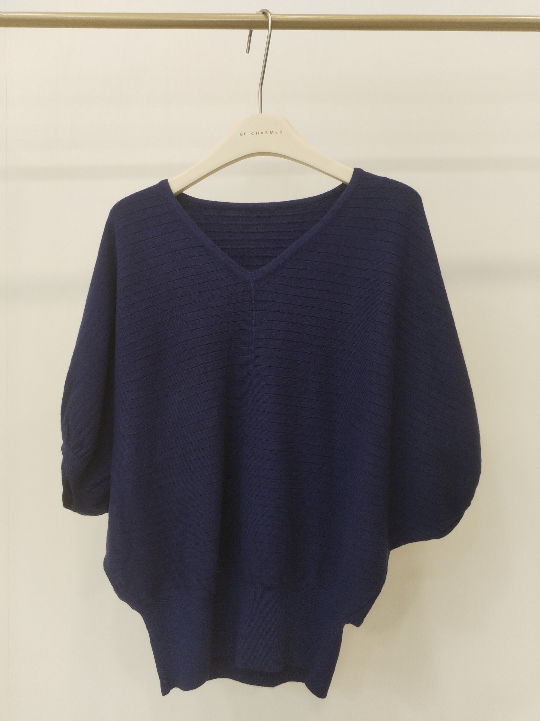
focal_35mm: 29
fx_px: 603
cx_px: 270
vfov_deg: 61.7
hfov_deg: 48.2
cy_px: 360
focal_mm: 4.75
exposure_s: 1/60
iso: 356
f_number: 1.8
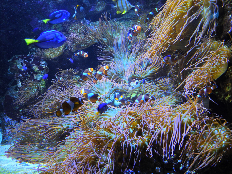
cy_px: 87
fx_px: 288
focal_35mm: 43
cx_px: 116
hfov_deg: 43.9
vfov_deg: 33.6
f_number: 3.2
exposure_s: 1/30
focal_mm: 7.7
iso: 280
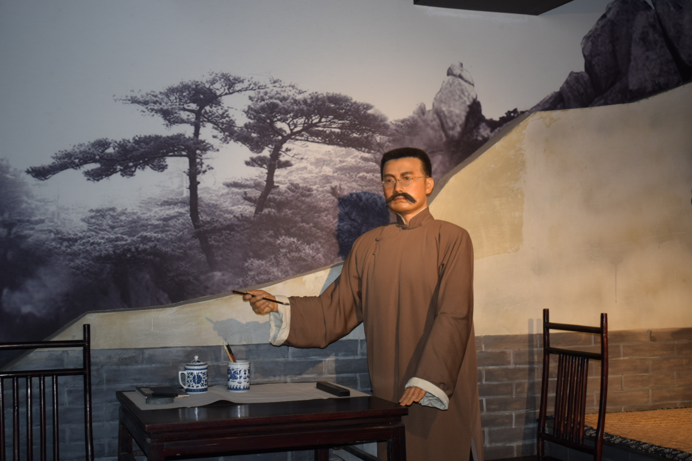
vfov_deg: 26.5
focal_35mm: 51
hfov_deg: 38.9
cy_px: 230
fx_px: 980
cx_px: 346
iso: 400
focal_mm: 34
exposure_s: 1/60
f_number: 4.5
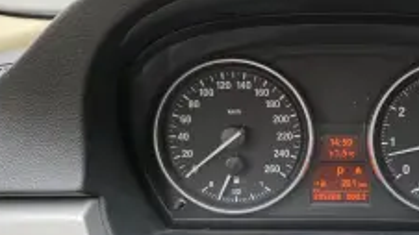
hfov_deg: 48.3
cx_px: 321
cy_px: 128
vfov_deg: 29.7
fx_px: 444
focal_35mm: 40
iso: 200
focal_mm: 6.3
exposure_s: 1/100
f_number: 1.7
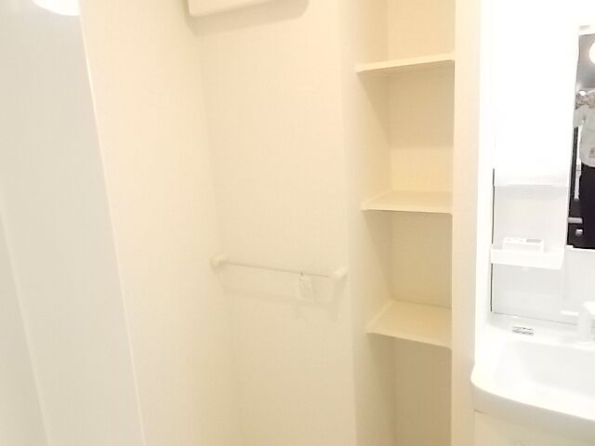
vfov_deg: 53.1
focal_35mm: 26
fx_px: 447
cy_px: 223
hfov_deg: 67.3
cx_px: 298
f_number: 3.2
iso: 800
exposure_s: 1/50
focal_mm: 4.6
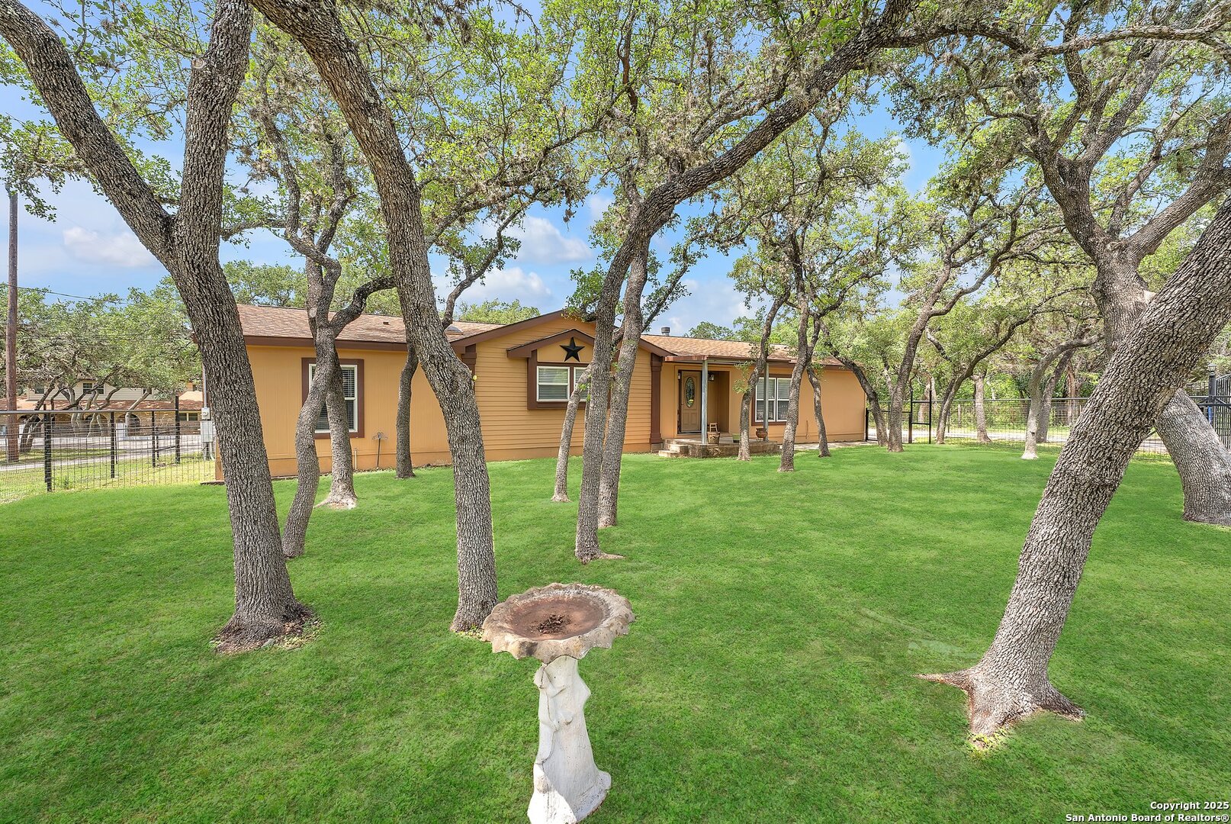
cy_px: 412
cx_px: 616
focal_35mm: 14
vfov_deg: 81.4
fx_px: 479
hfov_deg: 104.2
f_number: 10
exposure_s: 1/250
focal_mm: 14
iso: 125
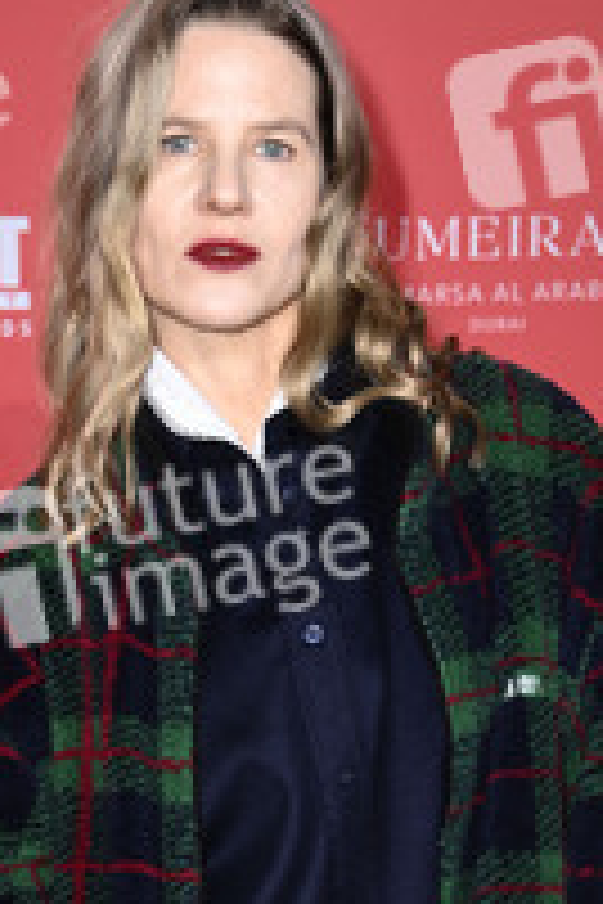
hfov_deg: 8.9
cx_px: 270
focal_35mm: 155
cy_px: 778
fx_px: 3894
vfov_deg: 13.2
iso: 1000
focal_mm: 78
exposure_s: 1/250
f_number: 5.6
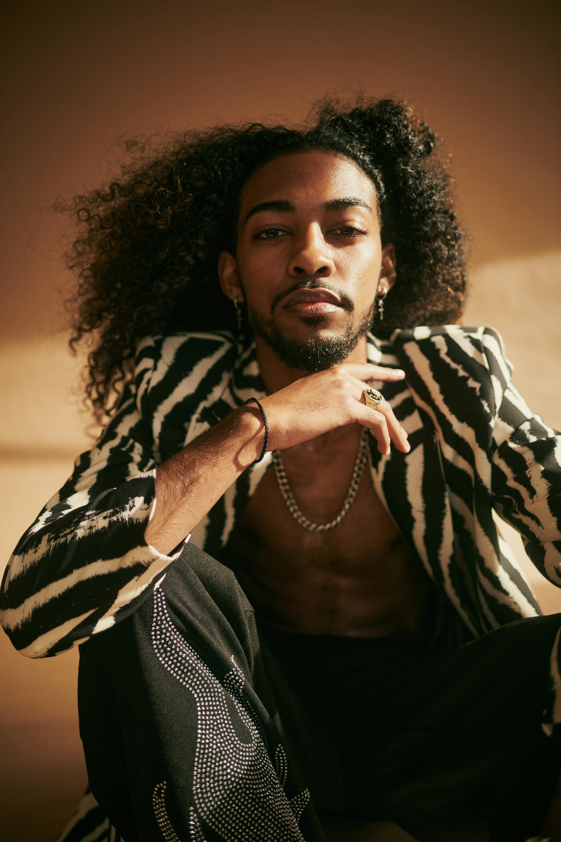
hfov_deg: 37.9
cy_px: 421
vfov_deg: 54.4
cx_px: 280
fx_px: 818
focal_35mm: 35
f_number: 2
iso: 200
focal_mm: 35
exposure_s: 1/1000
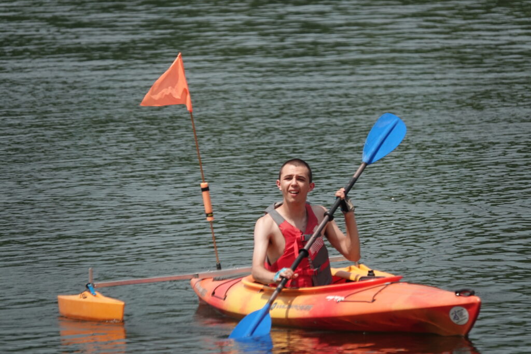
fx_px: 5900
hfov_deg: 5.2
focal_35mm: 400
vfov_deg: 3.4
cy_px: 177
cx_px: 266
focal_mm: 146.76
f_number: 4
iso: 200
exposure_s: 1/1000
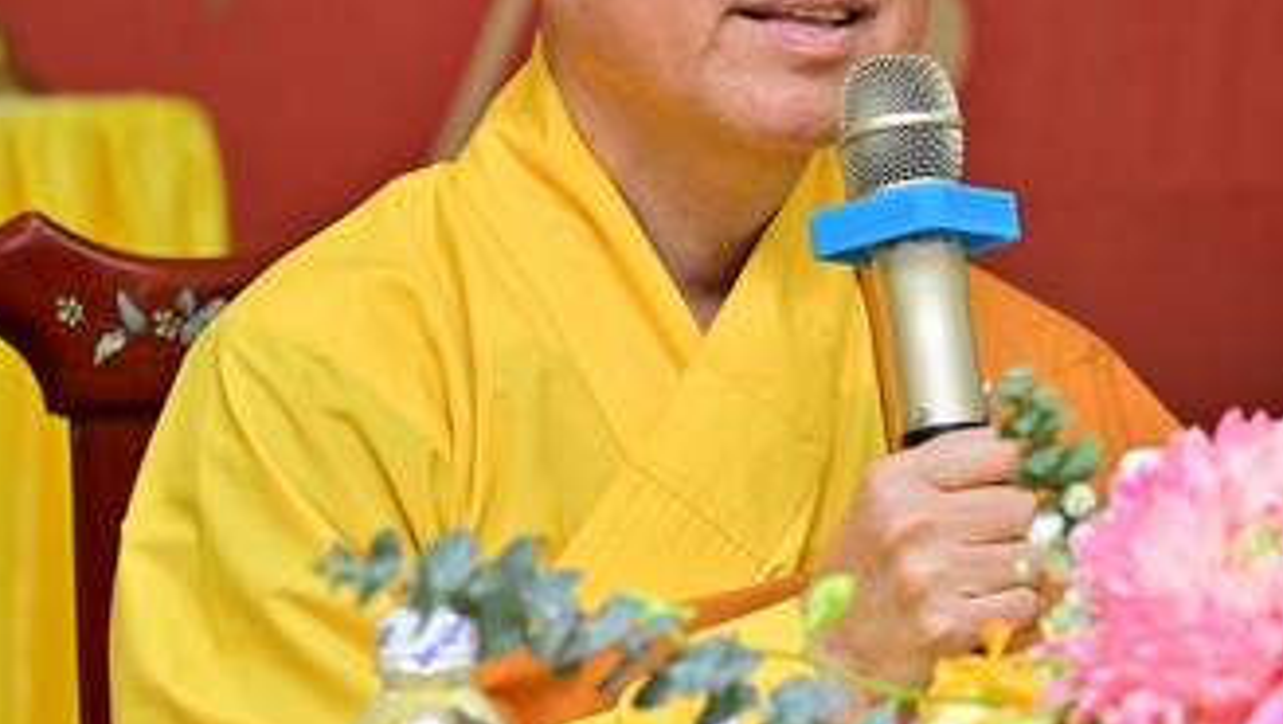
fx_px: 6911
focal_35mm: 203
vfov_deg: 6.0
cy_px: 211
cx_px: 1240
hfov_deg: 10.5
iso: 1250
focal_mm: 98
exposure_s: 1/160
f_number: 5.6
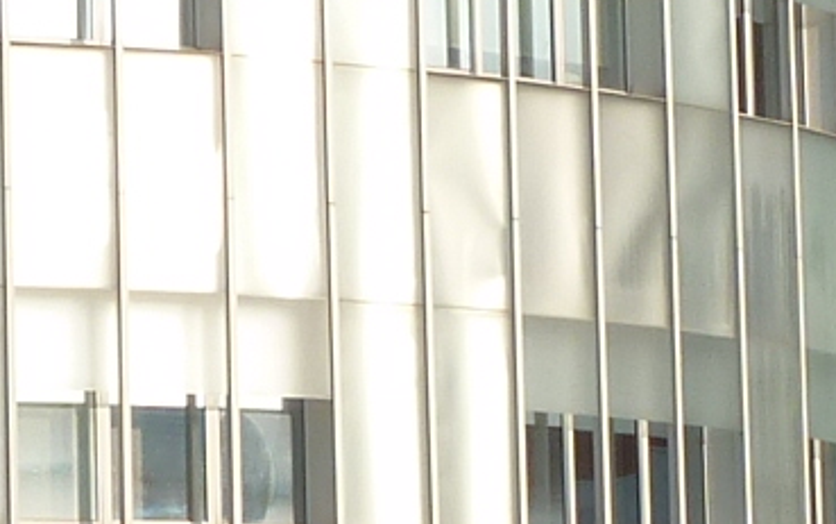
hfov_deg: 7.7
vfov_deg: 4.8
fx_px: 6200
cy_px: 293
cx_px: 376
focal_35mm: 272
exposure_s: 1/400
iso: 80
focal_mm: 6.1
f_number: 4
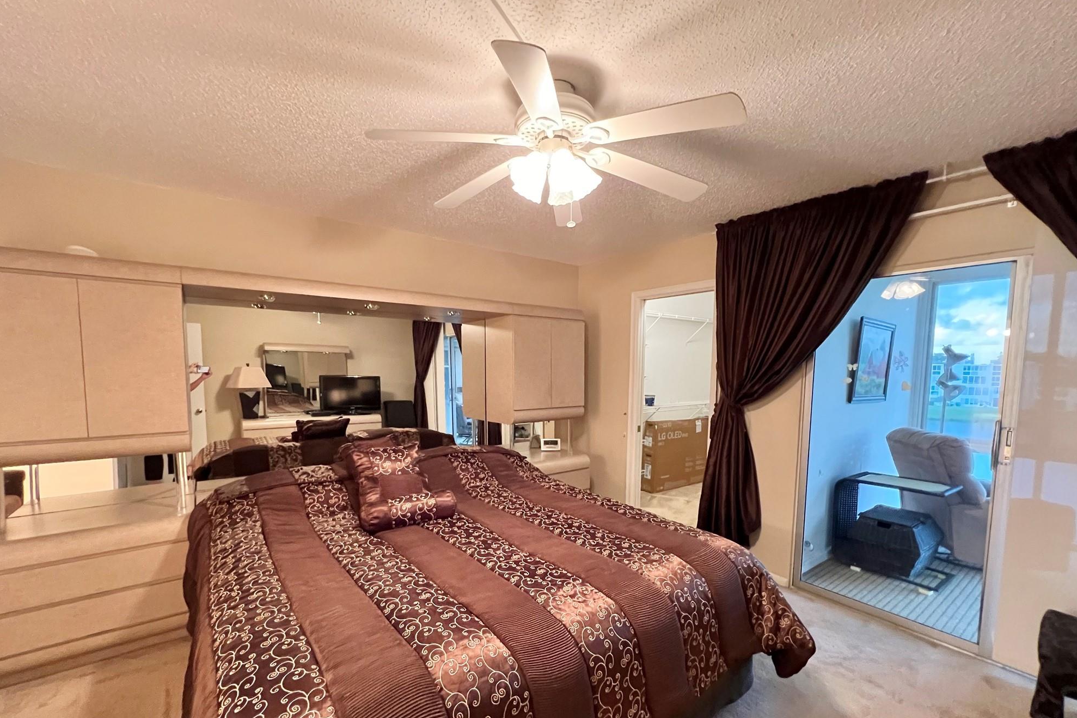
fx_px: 419
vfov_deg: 80.8
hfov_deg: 104.2
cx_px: 530
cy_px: 405
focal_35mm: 14
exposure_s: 1/60
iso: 800
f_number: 1.8
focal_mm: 1.57
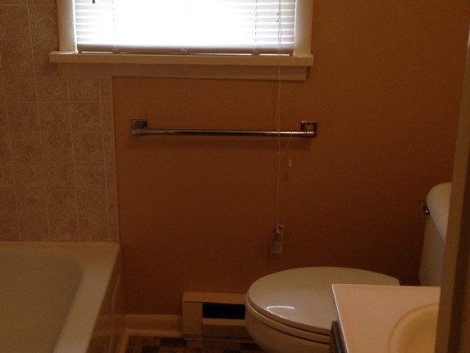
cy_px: 150
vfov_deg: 24.8
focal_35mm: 59
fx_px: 801
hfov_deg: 32.6
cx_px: 185
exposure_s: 1/20
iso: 64
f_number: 2.4
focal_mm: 4.12
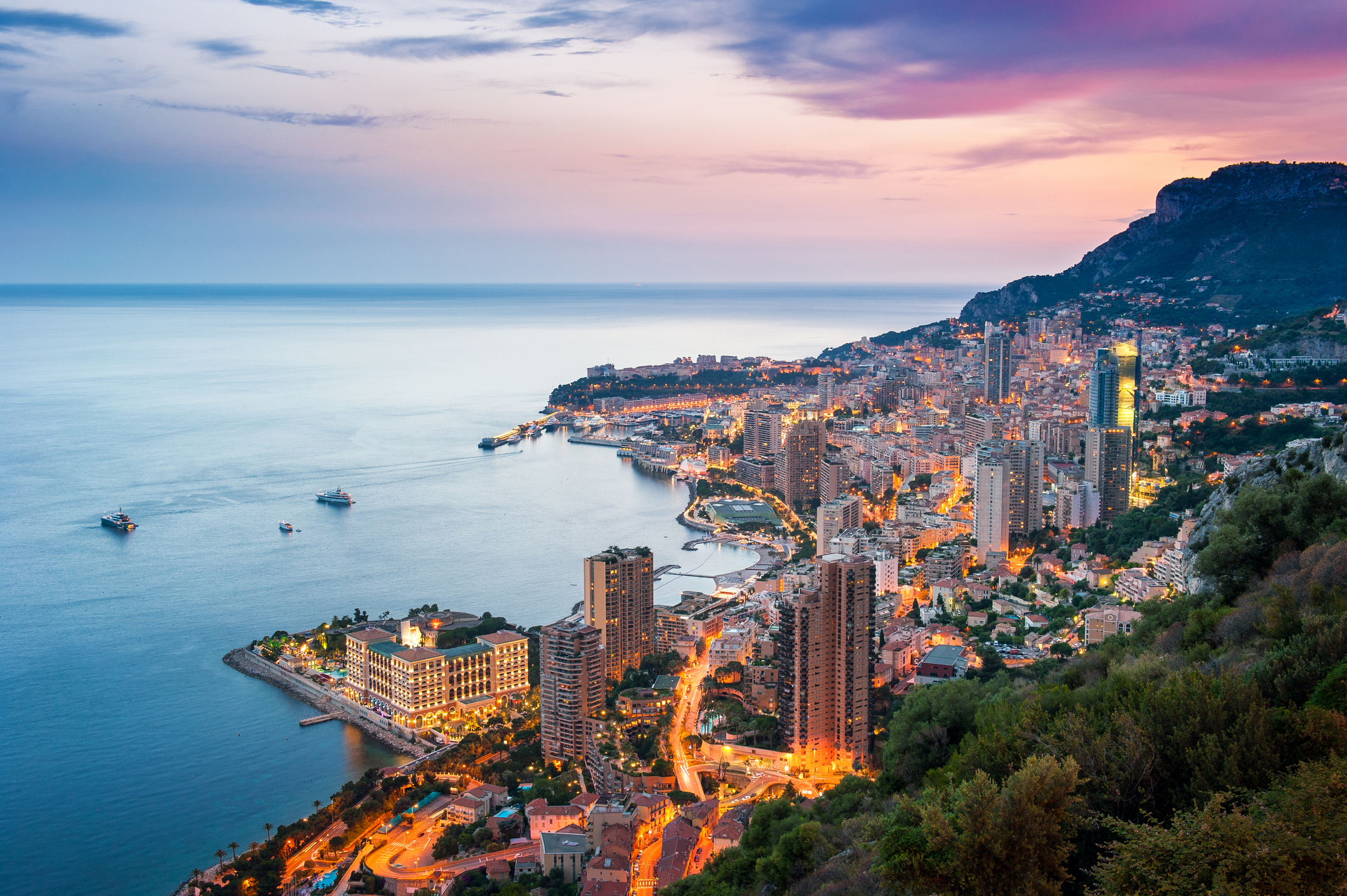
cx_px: 674
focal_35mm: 36
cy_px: 448
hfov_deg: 53.2
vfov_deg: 36.8
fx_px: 1346
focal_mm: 36
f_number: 10
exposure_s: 1.6
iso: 200
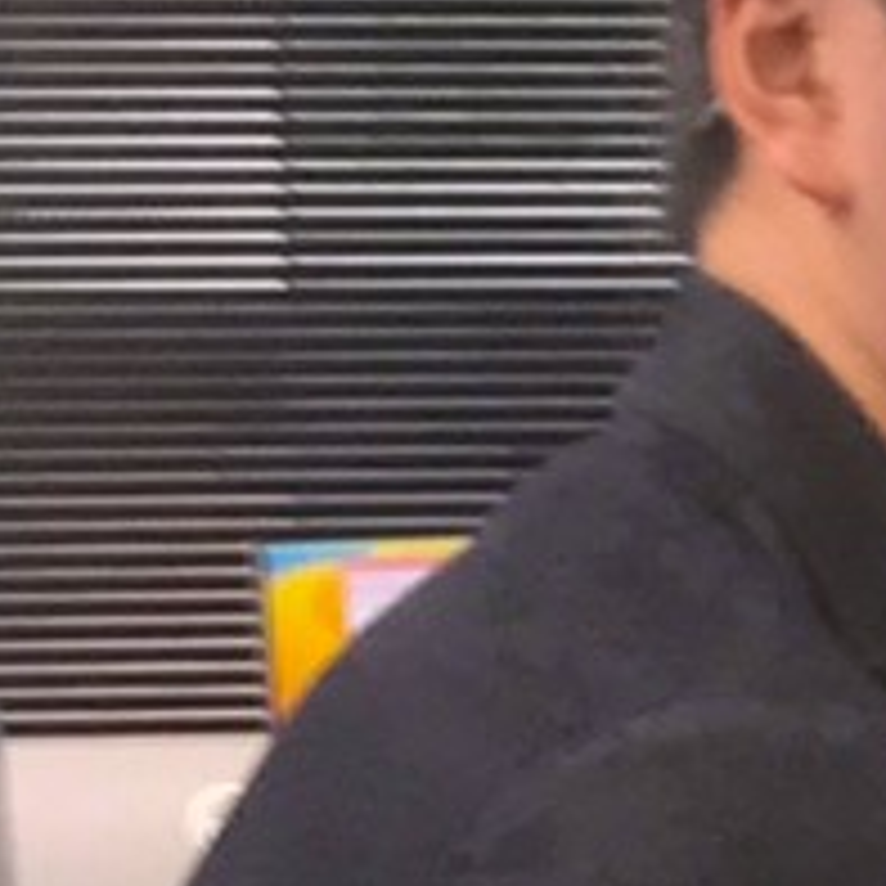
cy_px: 994
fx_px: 8108
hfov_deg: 5.8
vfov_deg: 6.2
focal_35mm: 280
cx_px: 2645
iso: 25
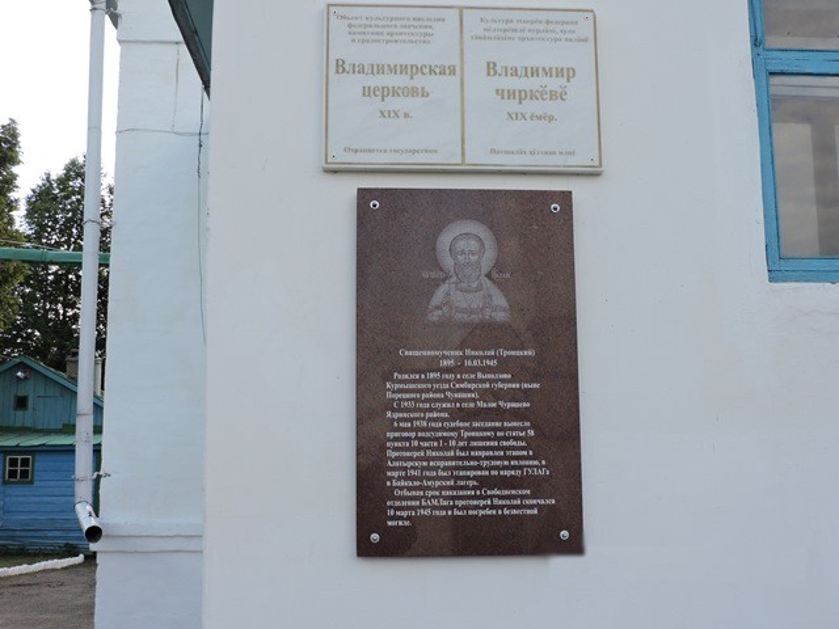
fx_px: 1042
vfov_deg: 33.6
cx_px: 420
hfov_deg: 43.9
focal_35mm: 43
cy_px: 314
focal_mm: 7.7
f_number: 3.4
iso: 100
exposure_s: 1/250
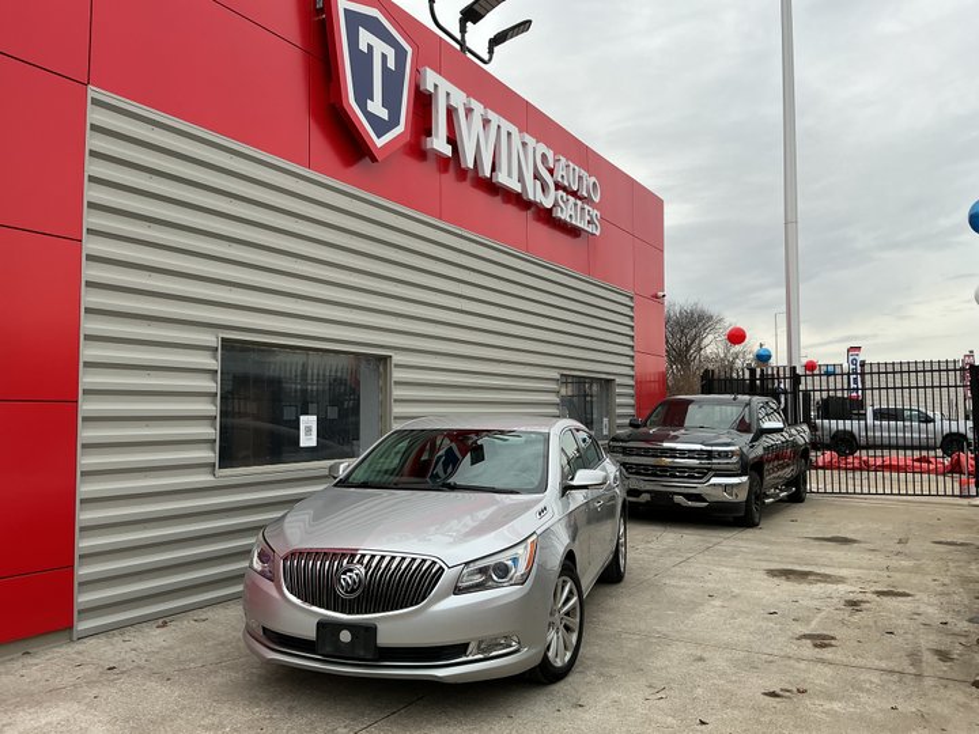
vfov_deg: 48.2
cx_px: 490
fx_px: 820
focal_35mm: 29
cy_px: 367
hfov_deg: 61.7
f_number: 1.8
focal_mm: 3
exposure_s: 1/145
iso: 20
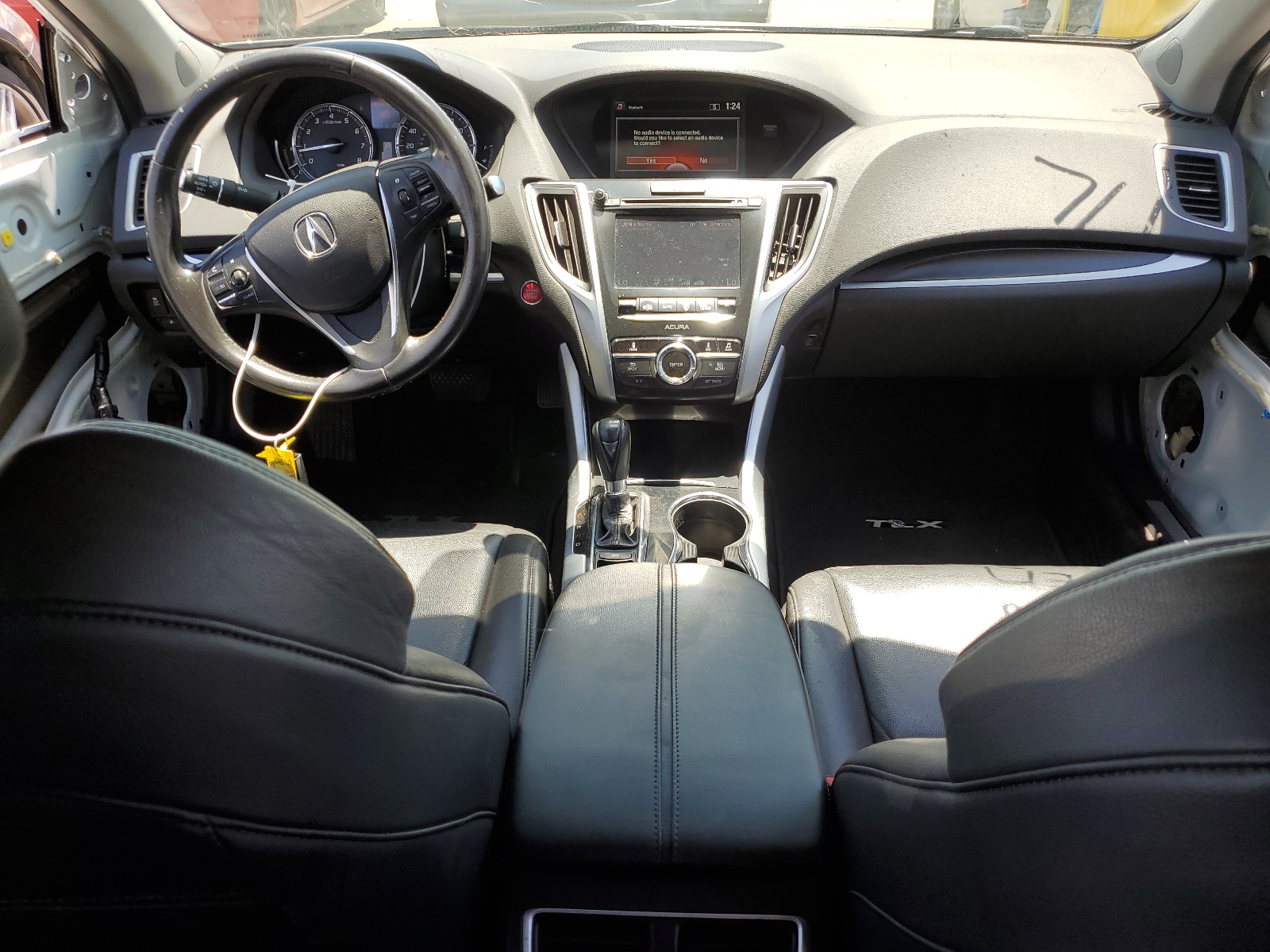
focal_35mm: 26
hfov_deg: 67.3
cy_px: 476
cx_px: 635
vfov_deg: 53.1
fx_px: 954
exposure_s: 1/417
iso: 50
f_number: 1.5
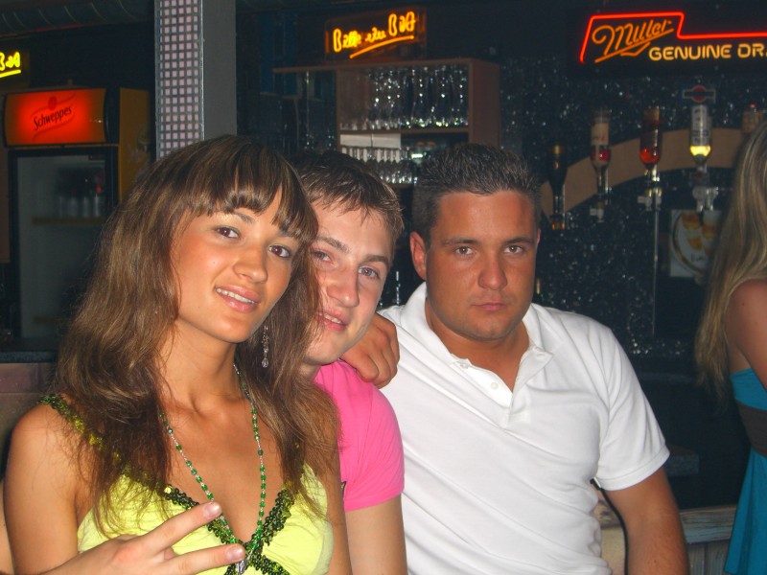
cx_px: 384
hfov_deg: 33.8
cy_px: 288
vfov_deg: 25.7
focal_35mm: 57
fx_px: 1263
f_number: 3.6
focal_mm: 11.8
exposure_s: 1/60
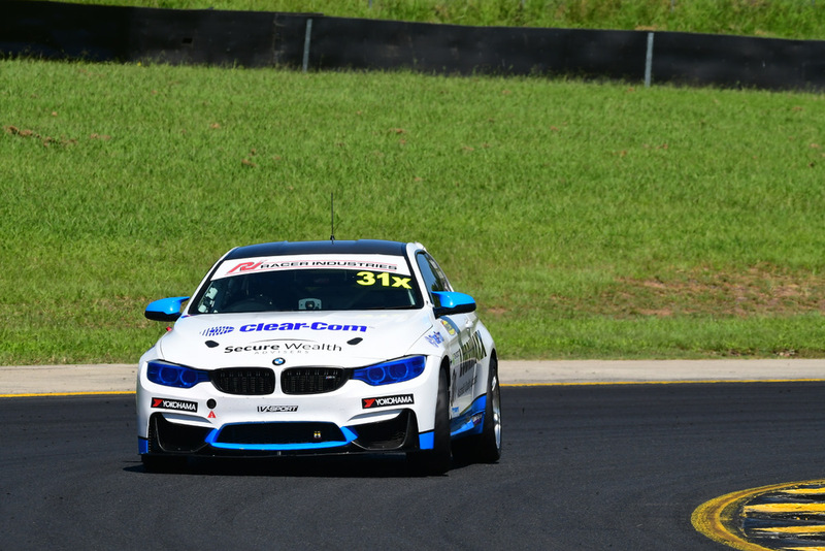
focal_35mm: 465
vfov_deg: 3.0
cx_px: 412
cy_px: 276
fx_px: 10660
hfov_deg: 4.4
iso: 320
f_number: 11
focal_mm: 310
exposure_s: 1/640
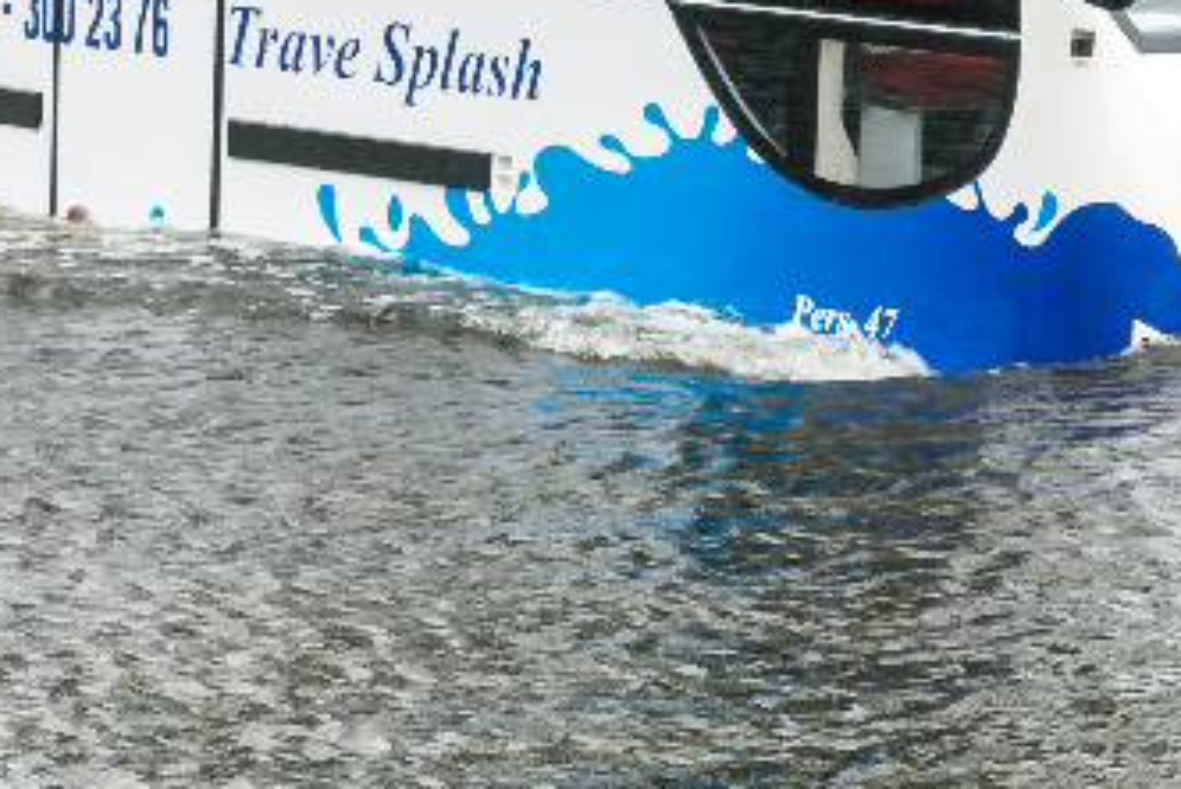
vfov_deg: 4.8
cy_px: 204
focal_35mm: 289
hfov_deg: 7.1
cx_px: 292
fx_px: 9489
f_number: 7.1
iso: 100
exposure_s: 1/200
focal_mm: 60
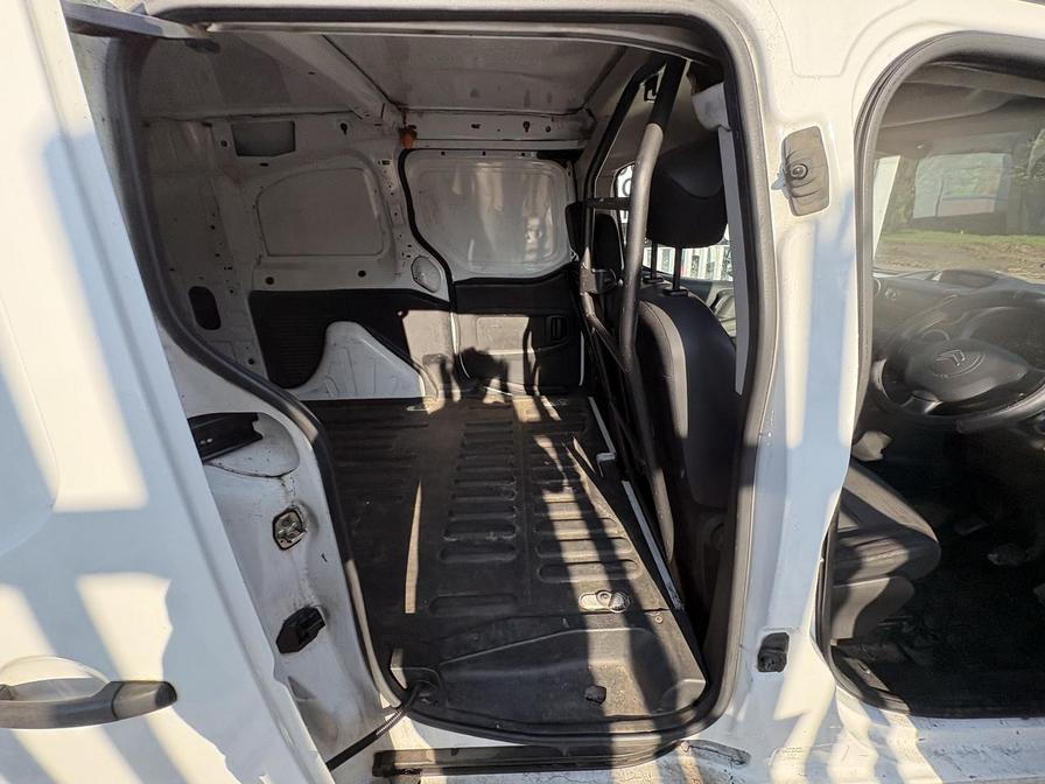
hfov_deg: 102.1
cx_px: 522
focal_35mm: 14
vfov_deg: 85.7
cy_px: 392
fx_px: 423
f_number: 2.2
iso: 64
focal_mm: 2.22
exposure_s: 1/304
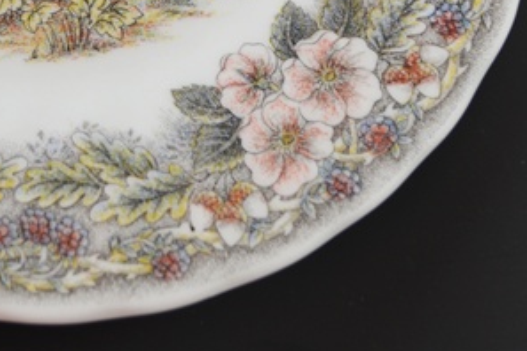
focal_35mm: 109
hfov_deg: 18.3
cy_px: -170
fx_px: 1596
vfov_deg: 12.0
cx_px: 5
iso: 250
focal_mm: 24
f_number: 5.6
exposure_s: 1/125
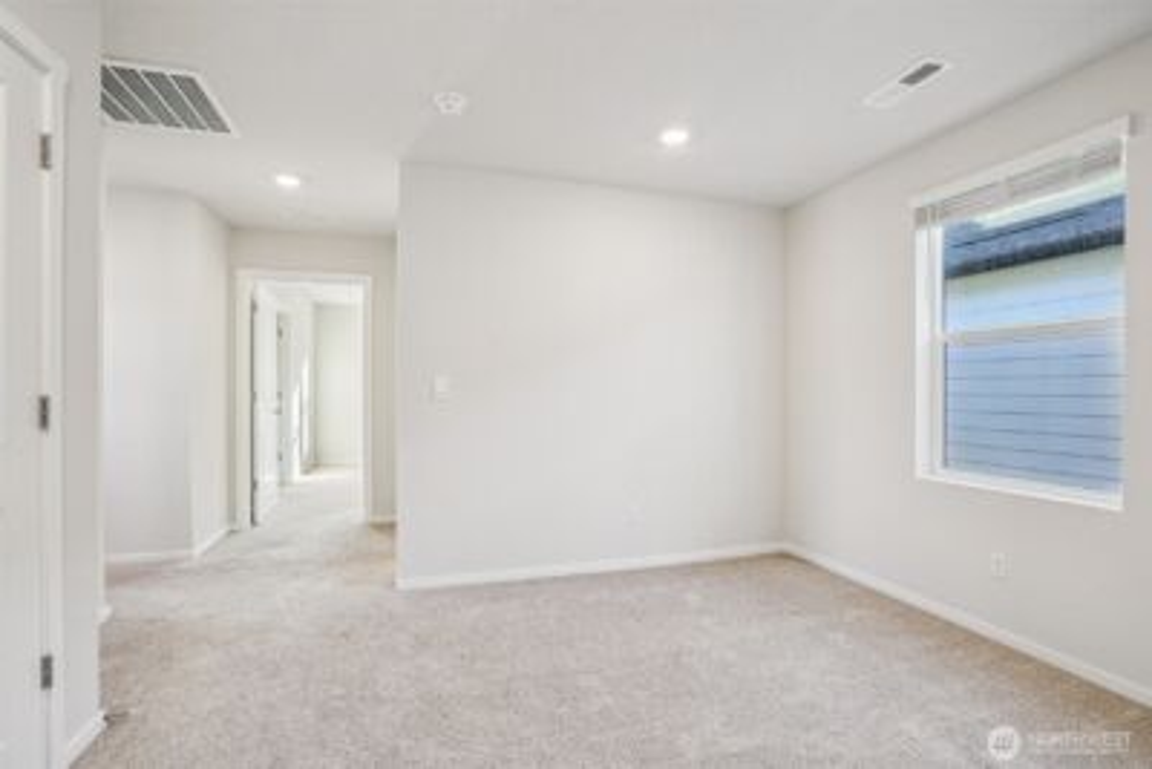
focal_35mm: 16
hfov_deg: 96.7
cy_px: 384
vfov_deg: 73.8
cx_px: 576
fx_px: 512
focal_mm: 16
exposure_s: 1/25
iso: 400
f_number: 8
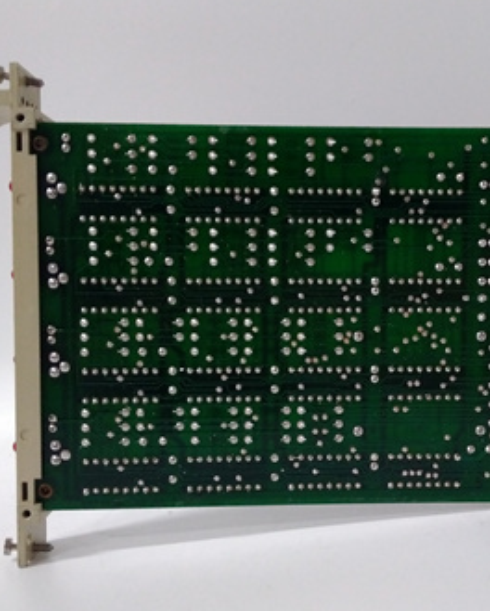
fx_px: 724
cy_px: 309
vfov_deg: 45.7
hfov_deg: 37.0
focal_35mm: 40
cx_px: 323
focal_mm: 3.79
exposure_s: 1/33
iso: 636
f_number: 2
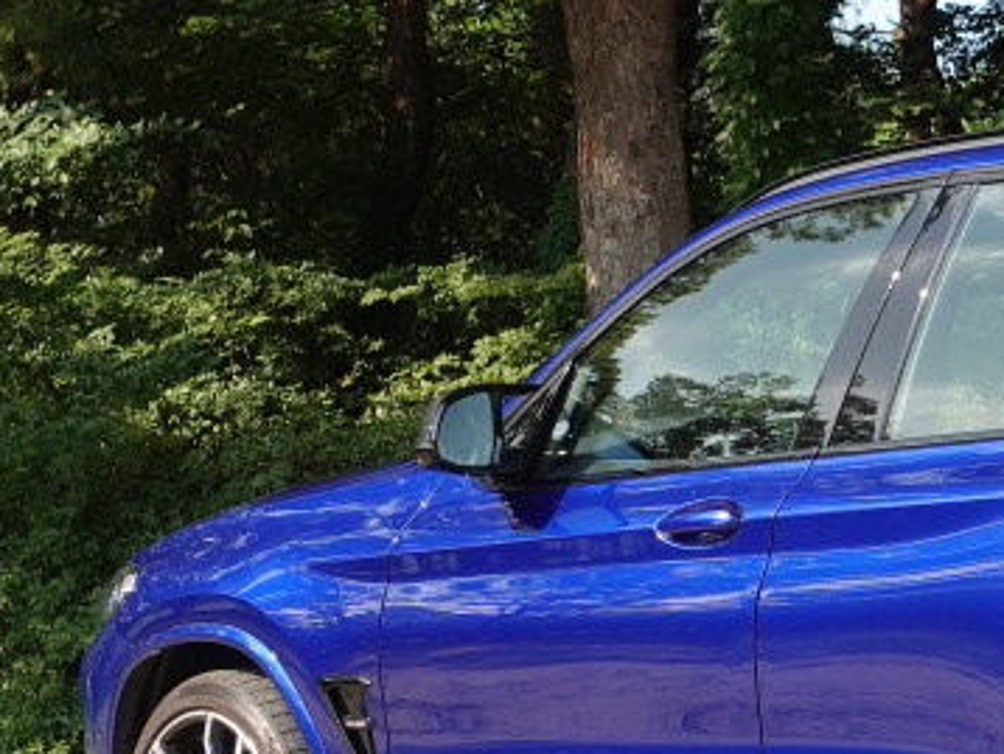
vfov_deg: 16.7
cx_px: 1178
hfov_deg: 20.9
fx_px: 2554
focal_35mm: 88
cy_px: 551
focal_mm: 12.39
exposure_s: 1/320
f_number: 4
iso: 125
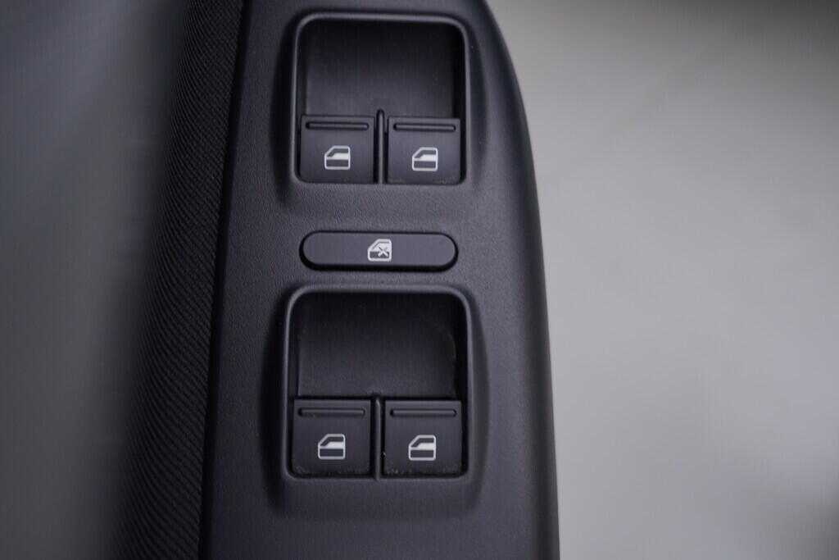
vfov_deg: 36.9
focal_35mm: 36
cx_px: 420
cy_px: 280
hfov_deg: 53.1
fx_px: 839
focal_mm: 24
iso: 125
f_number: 3.5
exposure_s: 1/60
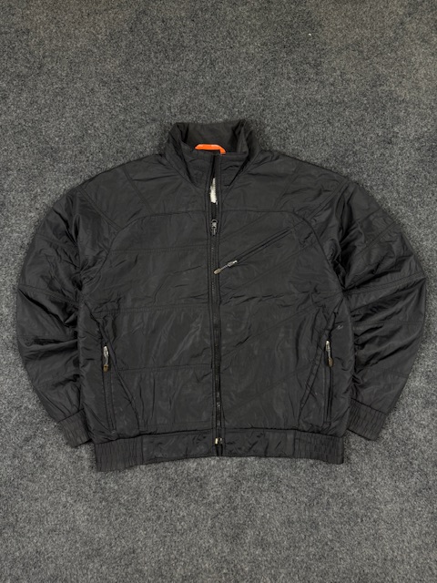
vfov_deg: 71.6
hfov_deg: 56.8
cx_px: 218
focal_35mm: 24
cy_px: 292
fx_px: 404
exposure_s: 1/50
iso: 160
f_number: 1.78
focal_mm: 6.76
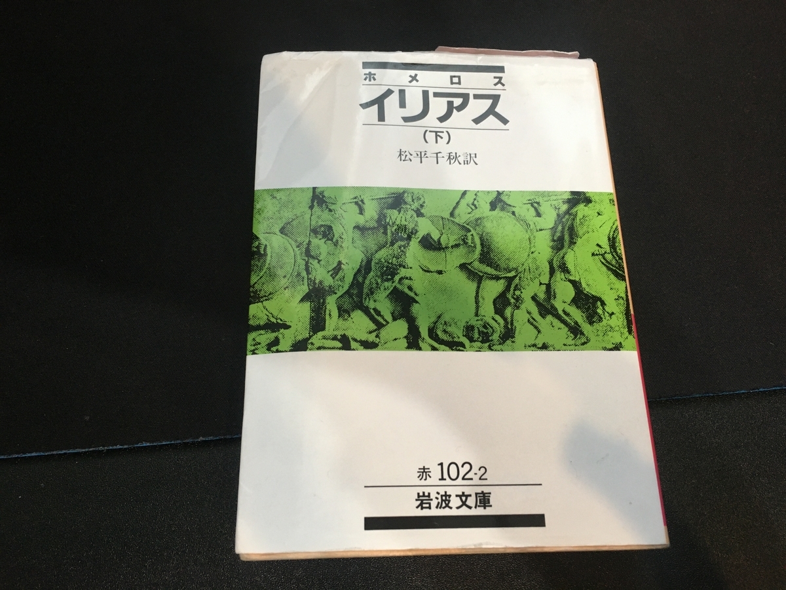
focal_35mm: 29
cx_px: 393
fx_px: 658
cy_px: 295
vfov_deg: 48.2
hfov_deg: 61.7
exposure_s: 1/30
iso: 125
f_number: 2.2
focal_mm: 4.15
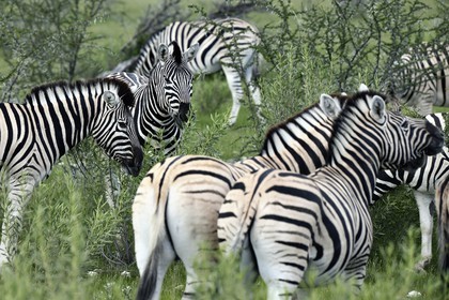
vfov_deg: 4.9
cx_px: 224
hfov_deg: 7.4
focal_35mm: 280
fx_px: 3492
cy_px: 150
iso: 400
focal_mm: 280
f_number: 6.3
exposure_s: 1/1250
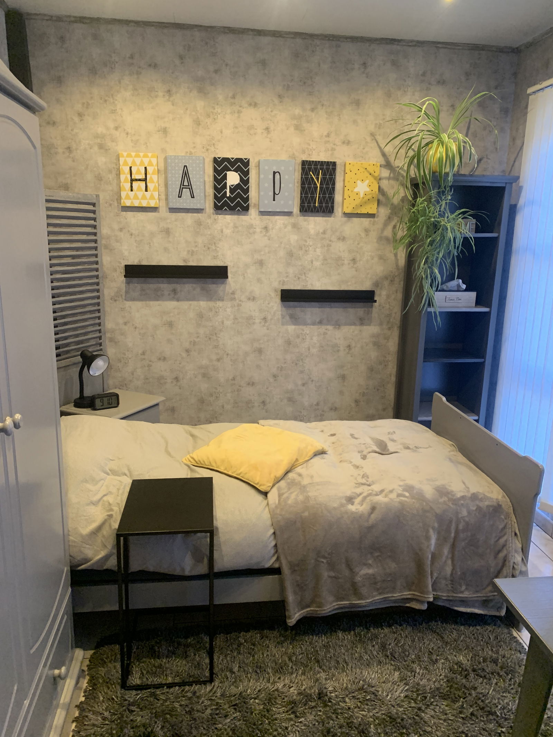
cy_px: 368
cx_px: 276
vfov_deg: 67.3
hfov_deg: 53.1
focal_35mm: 26
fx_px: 554
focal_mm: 4.25
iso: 400
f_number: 1.8
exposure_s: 1/60
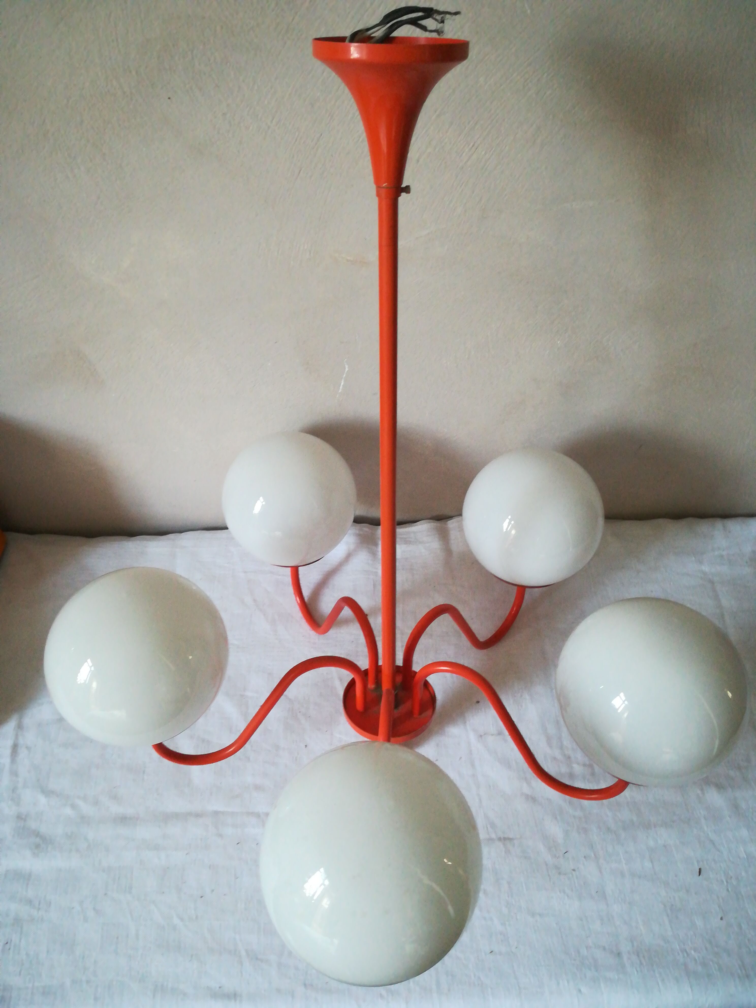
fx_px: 757
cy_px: 504
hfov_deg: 53.1
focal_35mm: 26
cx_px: 378
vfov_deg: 67.3
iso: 500
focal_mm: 3.83
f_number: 2.2
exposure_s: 1/25
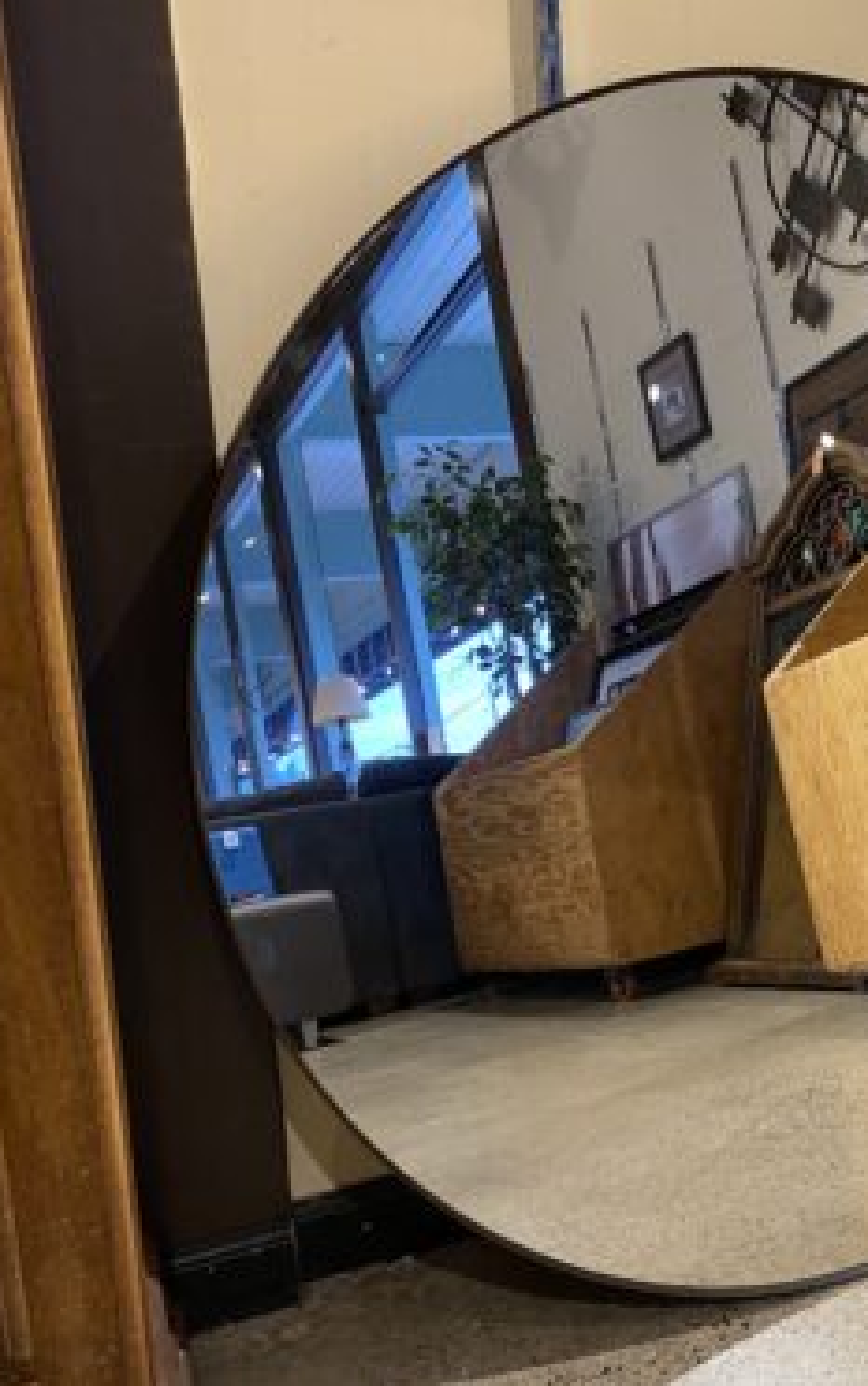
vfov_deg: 52.7
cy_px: 695
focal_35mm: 37
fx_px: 1398
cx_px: 812
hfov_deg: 32.4
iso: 200
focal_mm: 4.25
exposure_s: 1/60
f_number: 1.8
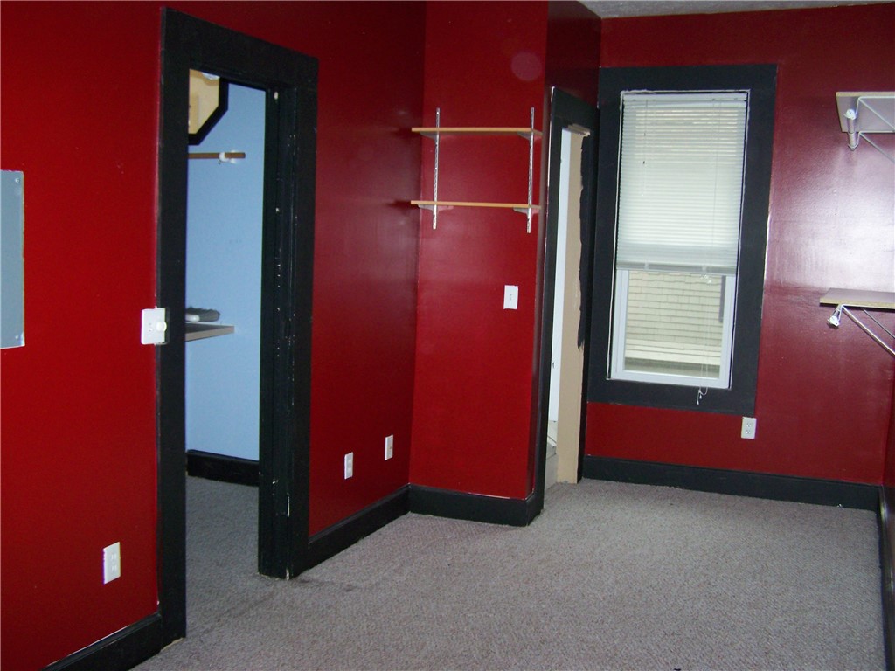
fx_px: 982
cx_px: 448
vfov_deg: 37.7
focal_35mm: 38
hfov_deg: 49.0
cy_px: 336
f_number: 2.8
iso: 160
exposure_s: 1/60
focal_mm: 6.3
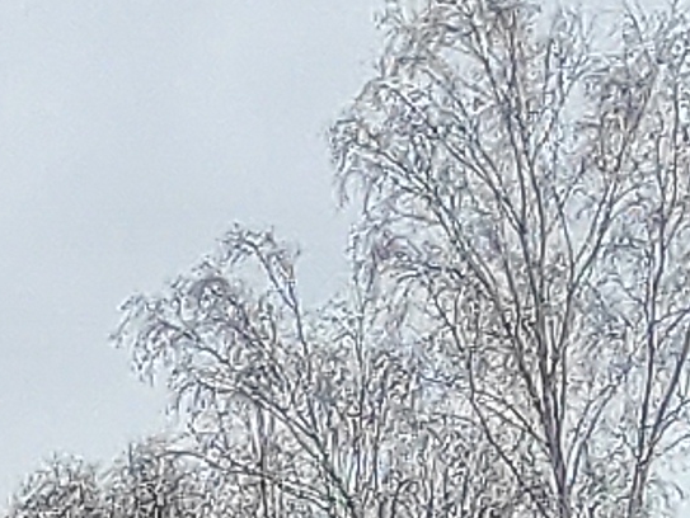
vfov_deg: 7.0
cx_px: -1295
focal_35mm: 184
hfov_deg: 9.0
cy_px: 1734
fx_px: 3670
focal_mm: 5.43
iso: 100
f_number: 1.89
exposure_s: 1/1196
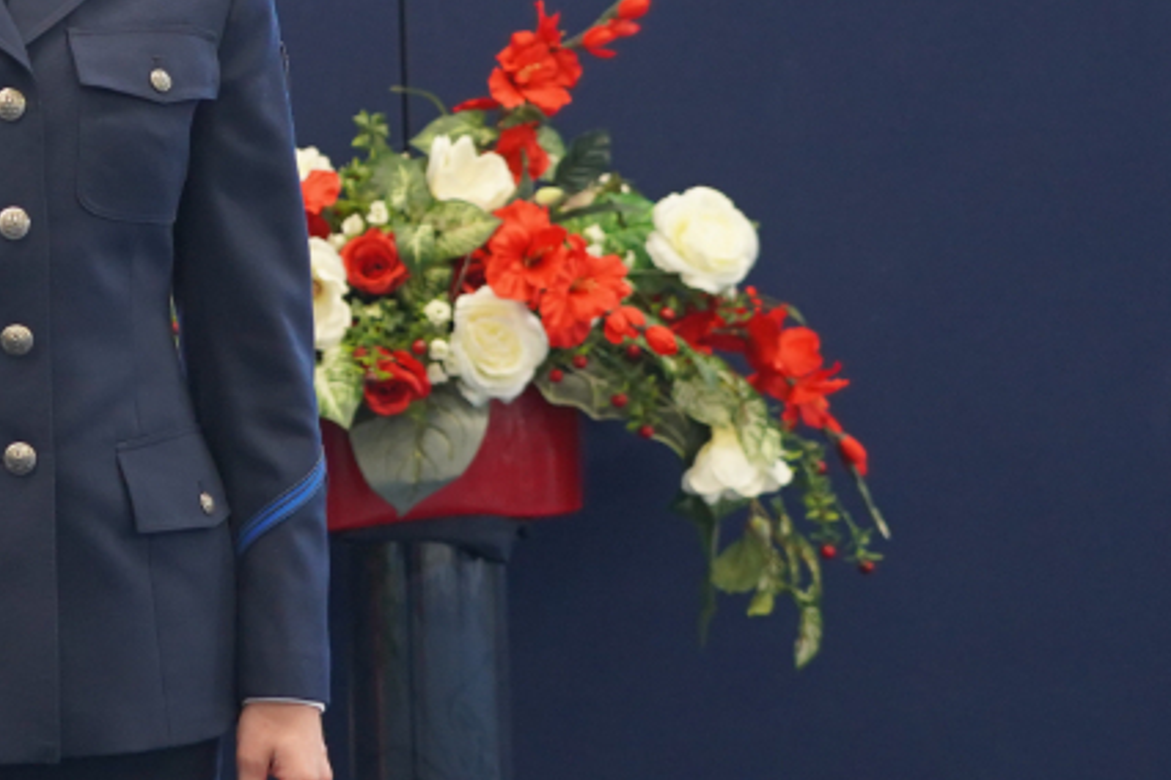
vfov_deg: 7.8
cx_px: -275
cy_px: -26
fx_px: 5659
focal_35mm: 174
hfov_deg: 11.6
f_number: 4
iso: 1600
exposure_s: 1/160
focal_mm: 57
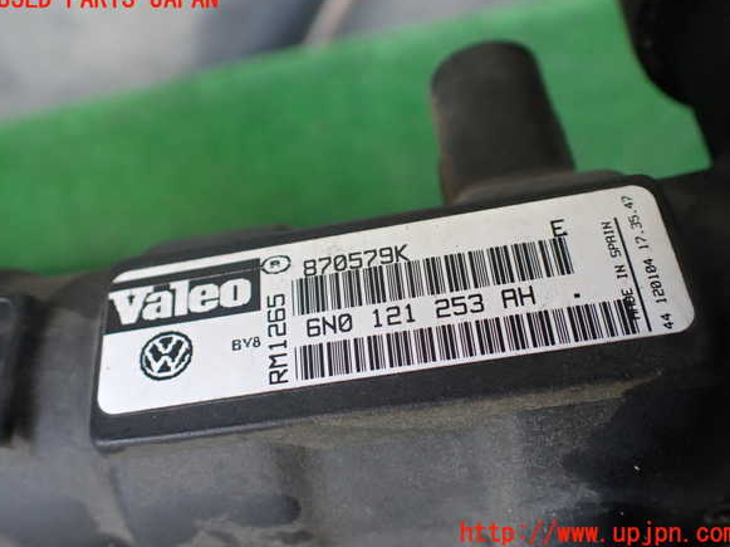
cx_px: 367
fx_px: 653
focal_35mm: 31
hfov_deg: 58.4
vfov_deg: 45.4
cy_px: 267
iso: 200
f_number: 2.3
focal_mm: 5.4
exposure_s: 1/125
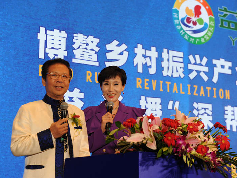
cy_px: 89
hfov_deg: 27.0
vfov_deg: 20.4
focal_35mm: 72
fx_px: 493
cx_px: 125
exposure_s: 1/160
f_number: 6.3
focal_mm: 66
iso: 1600
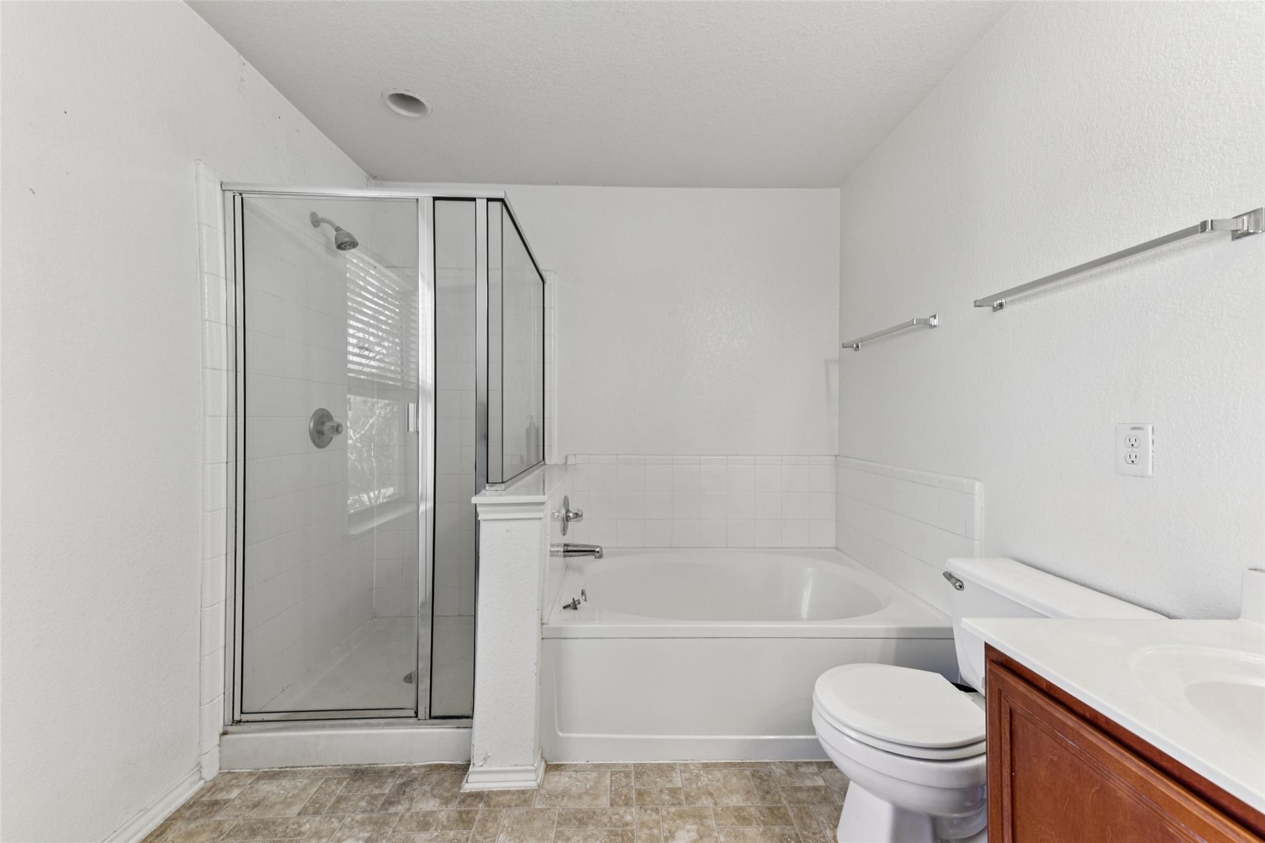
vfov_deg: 81.2
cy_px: 422
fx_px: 492
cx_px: 632
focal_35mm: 14
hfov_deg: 104.3
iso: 160
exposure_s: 1/8
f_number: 8
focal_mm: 14
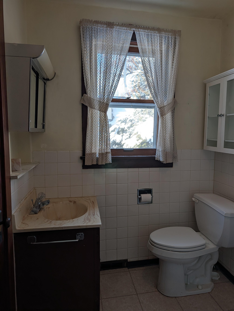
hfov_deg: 56.9
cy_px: 156
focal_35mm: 24
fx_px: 216
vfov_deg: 71.5
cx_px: 117
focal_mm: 6.9
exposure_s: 1/118
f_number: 1.68
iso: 19
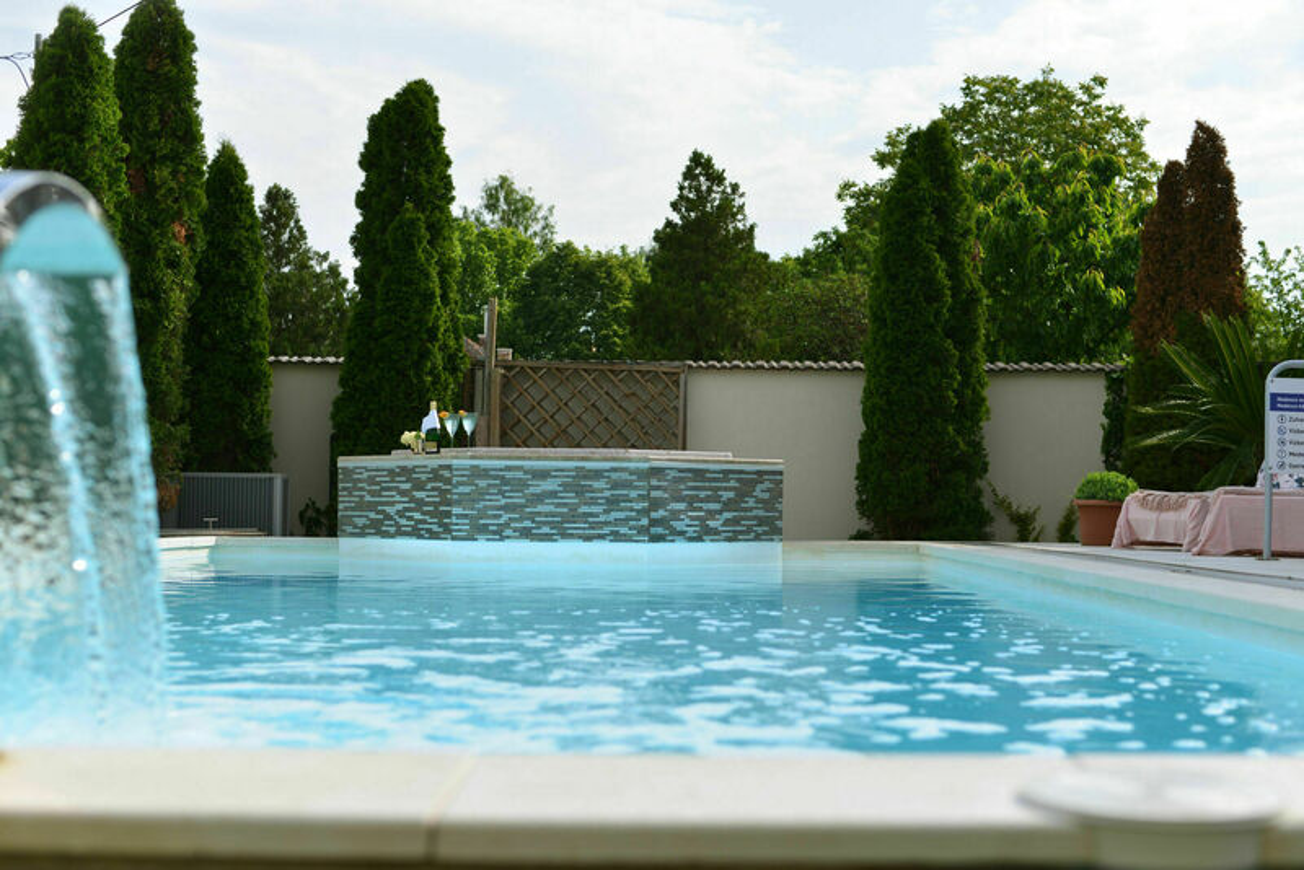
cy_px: 435
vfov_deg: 27.0
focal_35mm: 50
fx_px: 1812
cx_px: 652
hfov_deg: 39.6
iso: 140
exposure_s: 1/2000
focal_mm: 50
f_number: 3.5
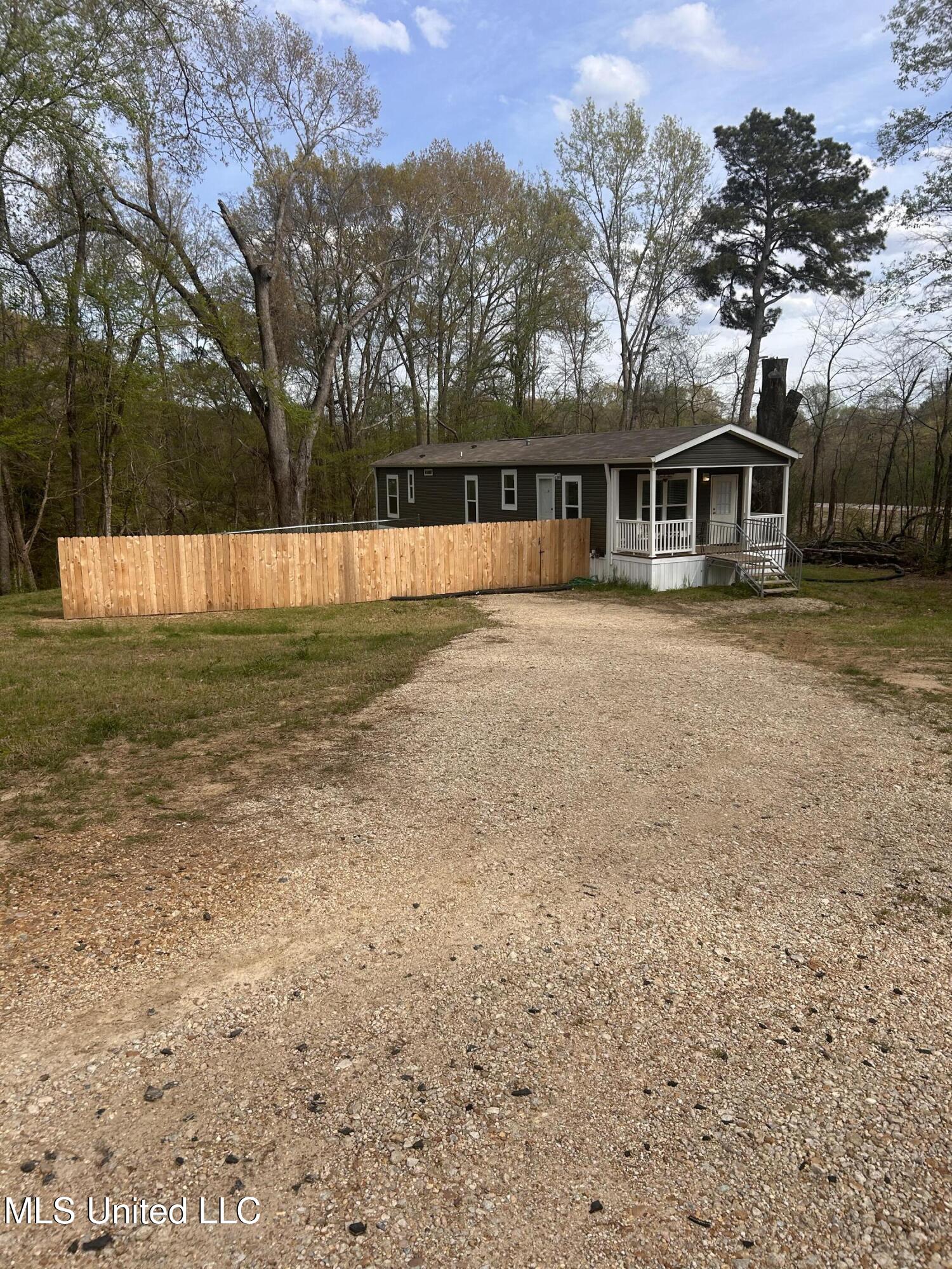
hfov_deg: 53.1
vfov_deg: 67.3
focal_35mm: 26
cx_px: 476
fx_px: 953
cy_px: 634
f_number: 1.5
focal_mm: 5.7
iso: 50
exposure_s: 1/2841
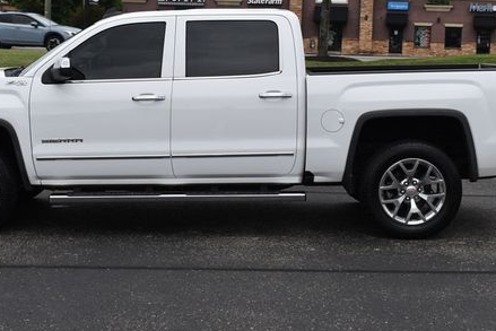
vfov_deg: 19.4
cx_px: 210
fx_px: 965
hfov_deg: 28.8
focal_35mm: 70
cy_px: 126
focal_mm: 32
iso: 200
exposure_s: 1/250
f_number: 8
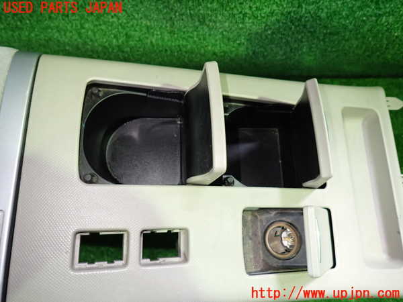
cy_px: 151
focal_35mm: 25
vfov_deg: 54.9
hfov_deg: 69.4
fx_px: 291
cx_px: 202
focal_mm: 4.5
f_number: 2
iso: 320
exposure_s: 1/30
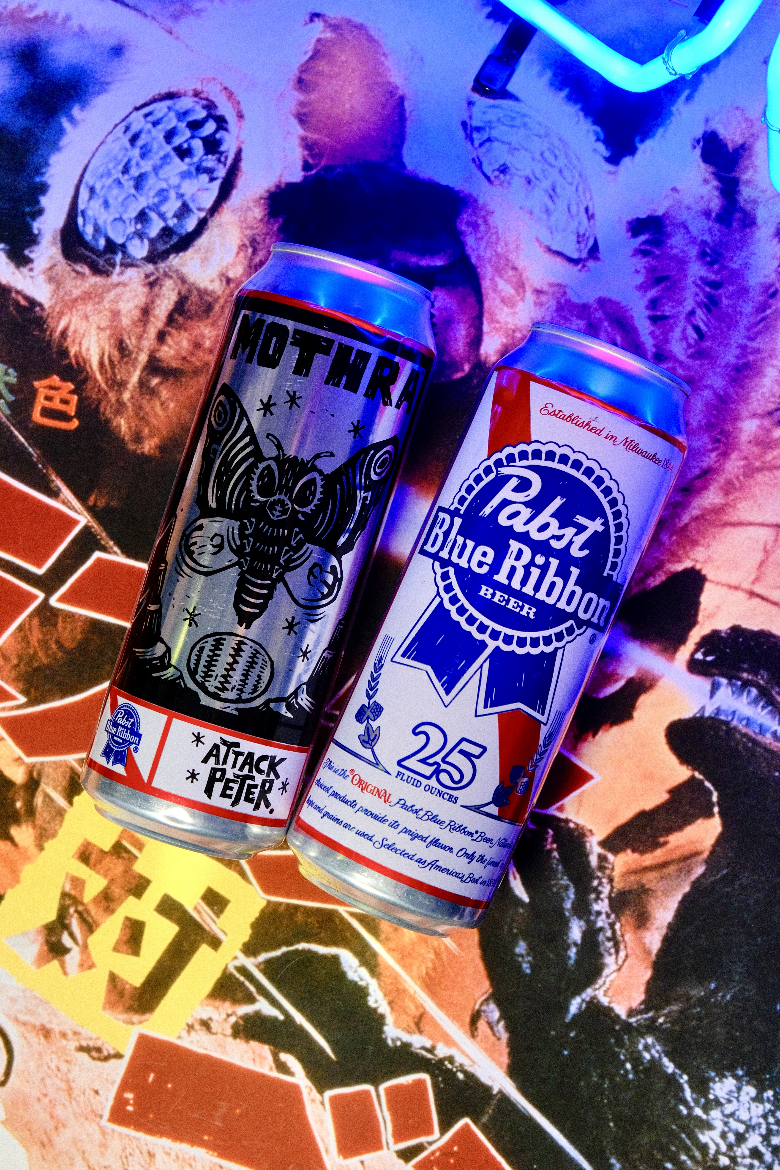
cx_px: 390
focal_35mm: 48
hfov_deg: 28.1
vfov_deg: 41.1
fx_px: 1560
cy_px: 585
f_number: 6.3
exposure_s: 1/125
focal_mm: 32
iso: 1000
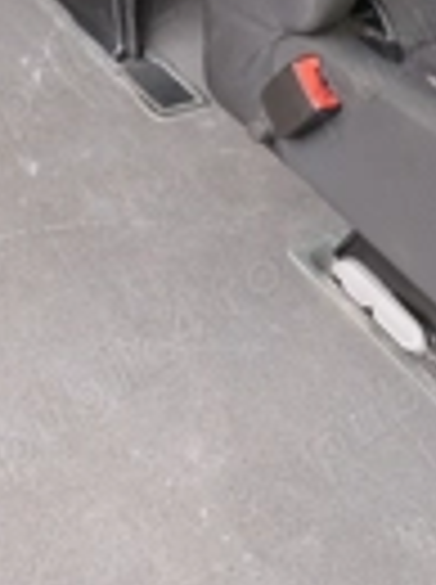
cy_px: -252
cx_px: -22
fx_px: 1196
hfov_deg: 19.9
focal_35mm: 71
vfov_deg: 23.1
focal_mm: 6.19
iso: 400
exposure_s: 1/53.2
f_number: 1.65
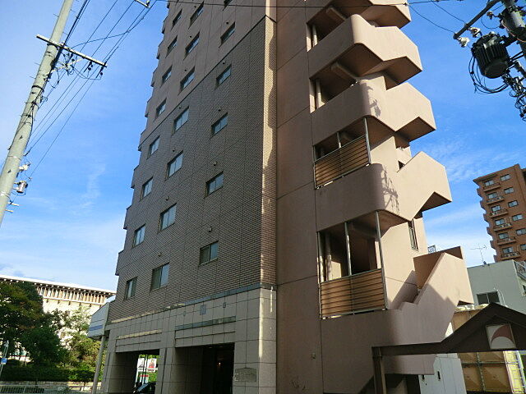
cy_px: 197
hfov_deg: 71.6
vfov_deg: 56.8
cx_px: 263
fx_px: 365
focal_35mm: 24
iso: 80
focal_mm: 4.3
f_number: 3.2
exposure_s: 1/640
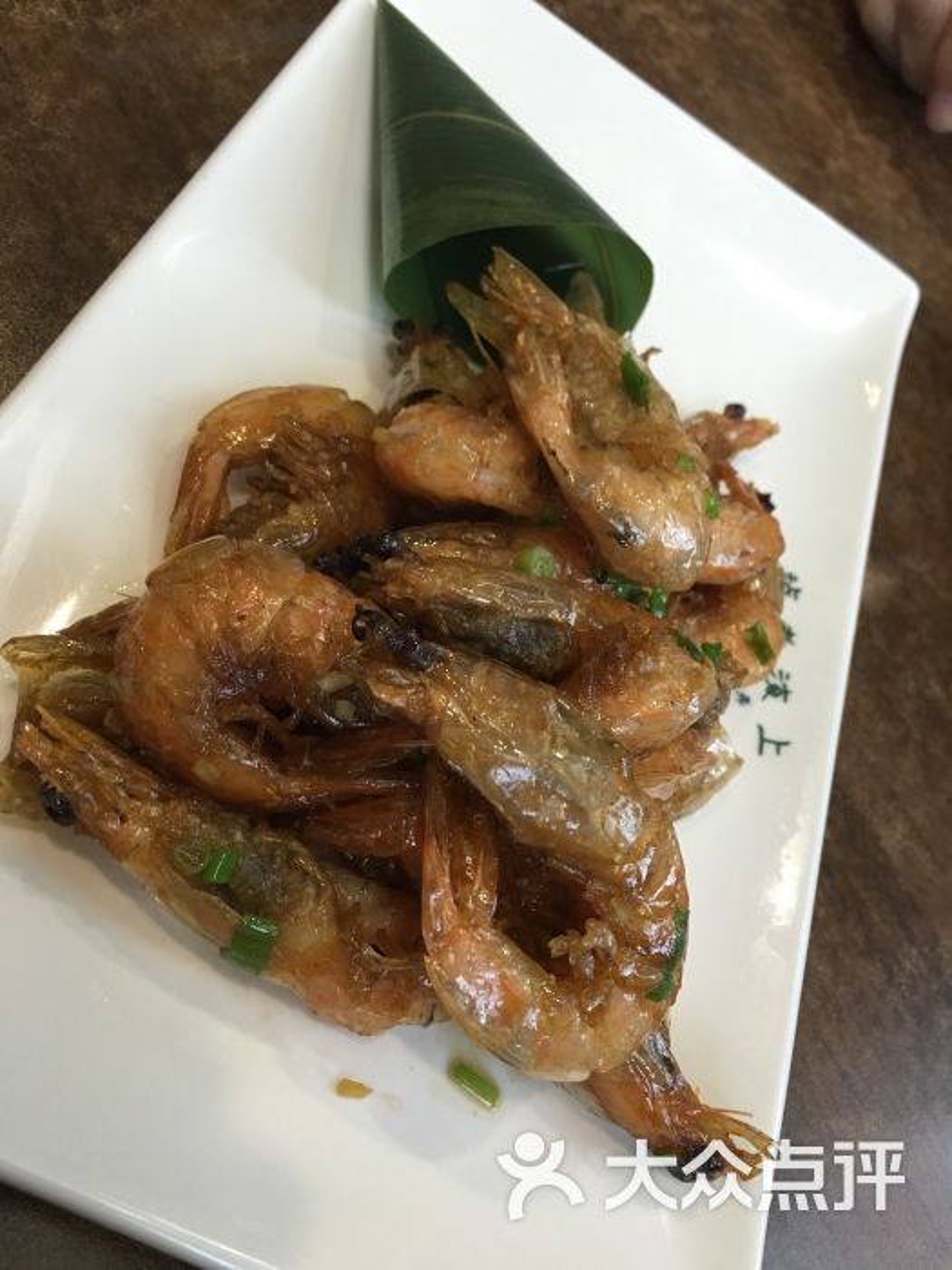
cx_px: 476
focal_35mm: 29
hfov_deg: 48.2
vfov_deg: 61.7
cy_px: 635
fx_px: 1063
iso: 160
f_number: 2.2
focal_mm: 4.15
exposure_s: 1/33
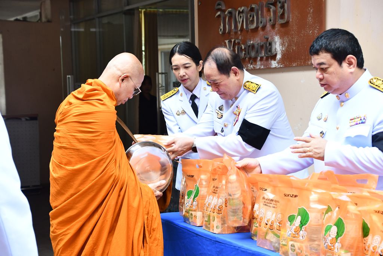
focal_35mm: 78
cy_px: 128
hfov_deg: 26.0
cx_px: 192
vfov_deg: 17.5
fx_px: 830
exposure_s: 1/160
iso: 1000
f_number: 6.3
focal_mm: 52
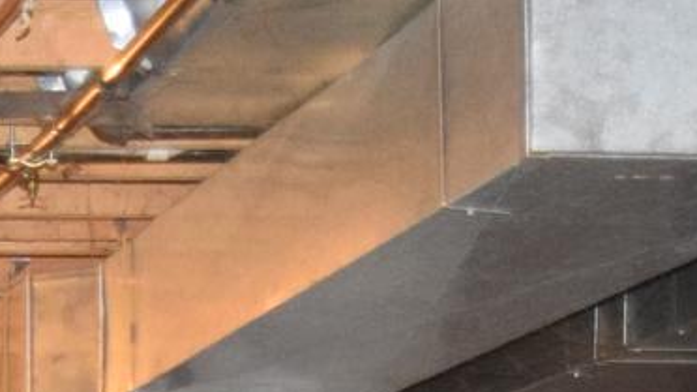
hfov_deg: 8.0
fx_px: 4949
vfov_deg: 4.3
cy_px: 1218
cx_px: 150
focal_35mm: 268
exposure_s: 1/60
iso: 3200
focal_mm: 31
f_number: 4.2
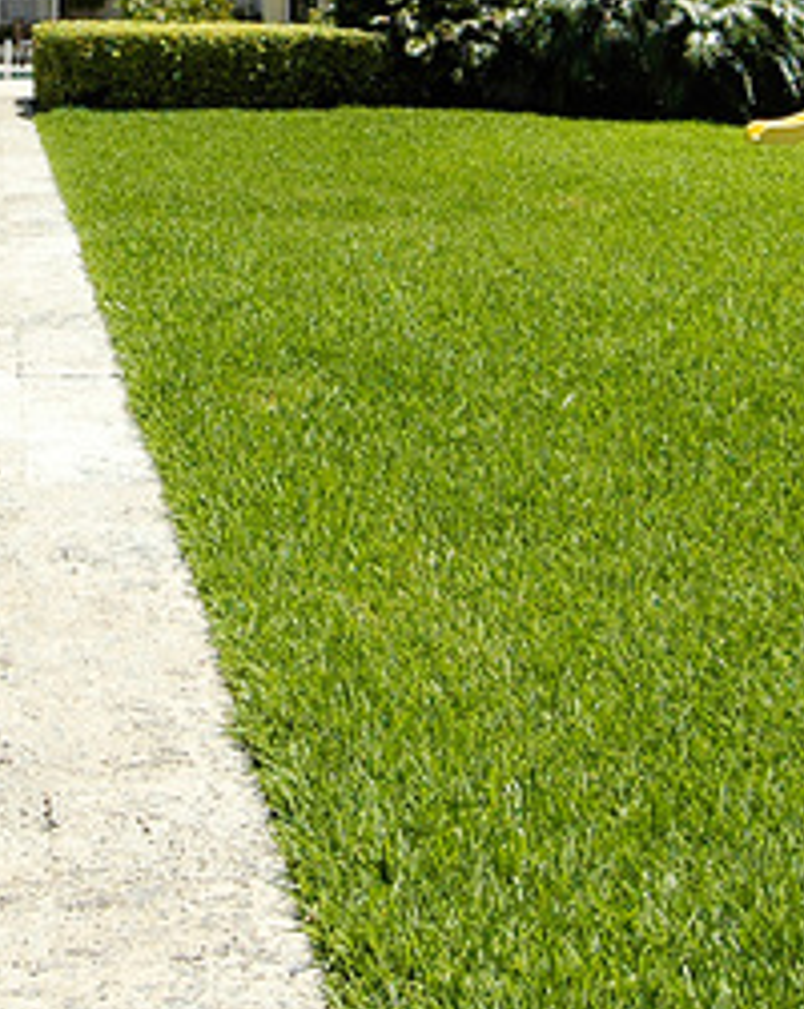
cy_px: 24
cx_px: 24
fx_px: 1897
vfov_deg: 28.2
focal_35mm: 64
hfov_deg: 23.1
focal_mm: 13
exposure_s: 1/400
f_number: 8
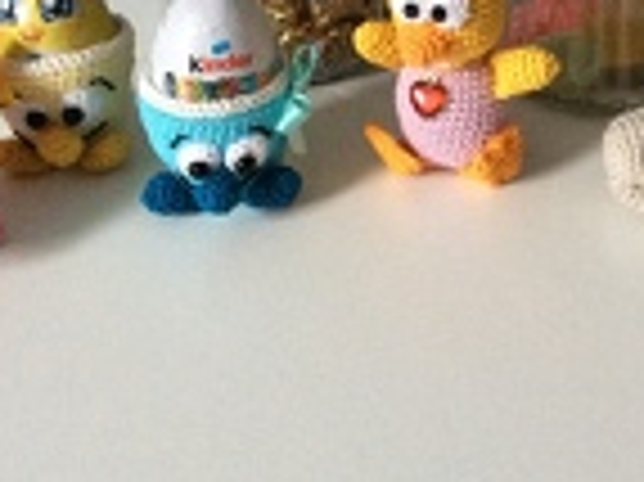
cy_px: -38
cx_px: 448
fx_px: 1450
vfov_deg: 18.2
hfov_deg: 24.9
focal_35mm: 78
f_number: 2.4
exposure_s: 1/25
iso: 200
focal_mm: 3.3
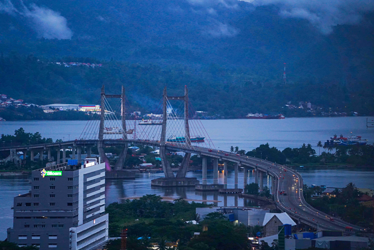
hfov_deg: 10.3
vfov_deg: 6.9
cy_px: 125
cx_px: 187
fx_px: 2078
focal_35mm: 200
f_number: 4
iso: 2000
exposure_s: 1/100
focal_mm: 200
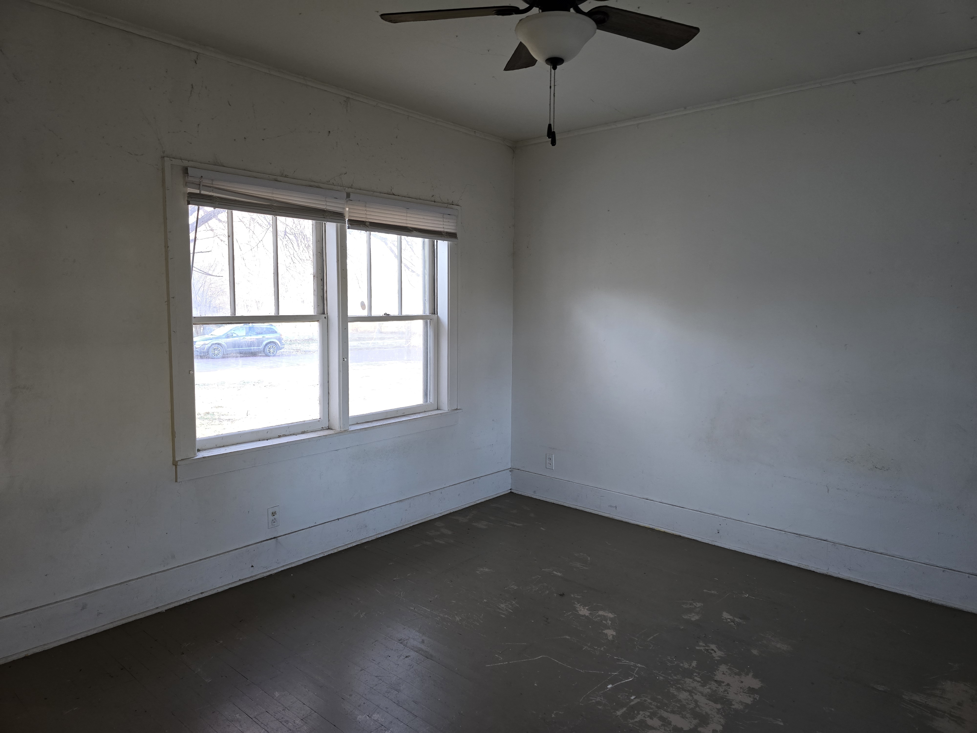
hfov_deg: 73.9
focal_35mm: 23
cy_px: 366
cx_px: 488
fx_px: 649
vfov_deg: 58.9
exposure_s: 1/40
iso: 125
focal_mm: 6.3
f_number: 1.7
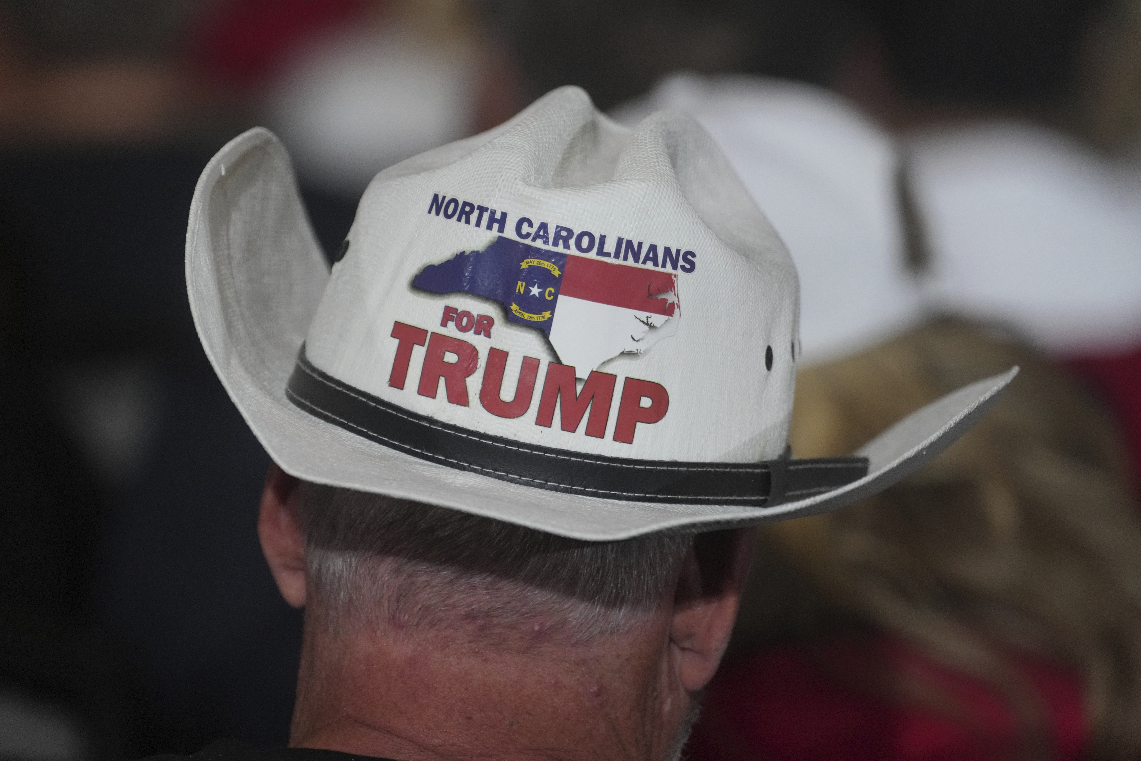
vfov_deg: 4.0
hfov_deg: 6.0
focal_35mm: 346
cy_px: 380
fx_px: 10965
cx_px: 570
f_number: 5.6
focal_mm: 346
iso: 3200
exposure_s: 1/400
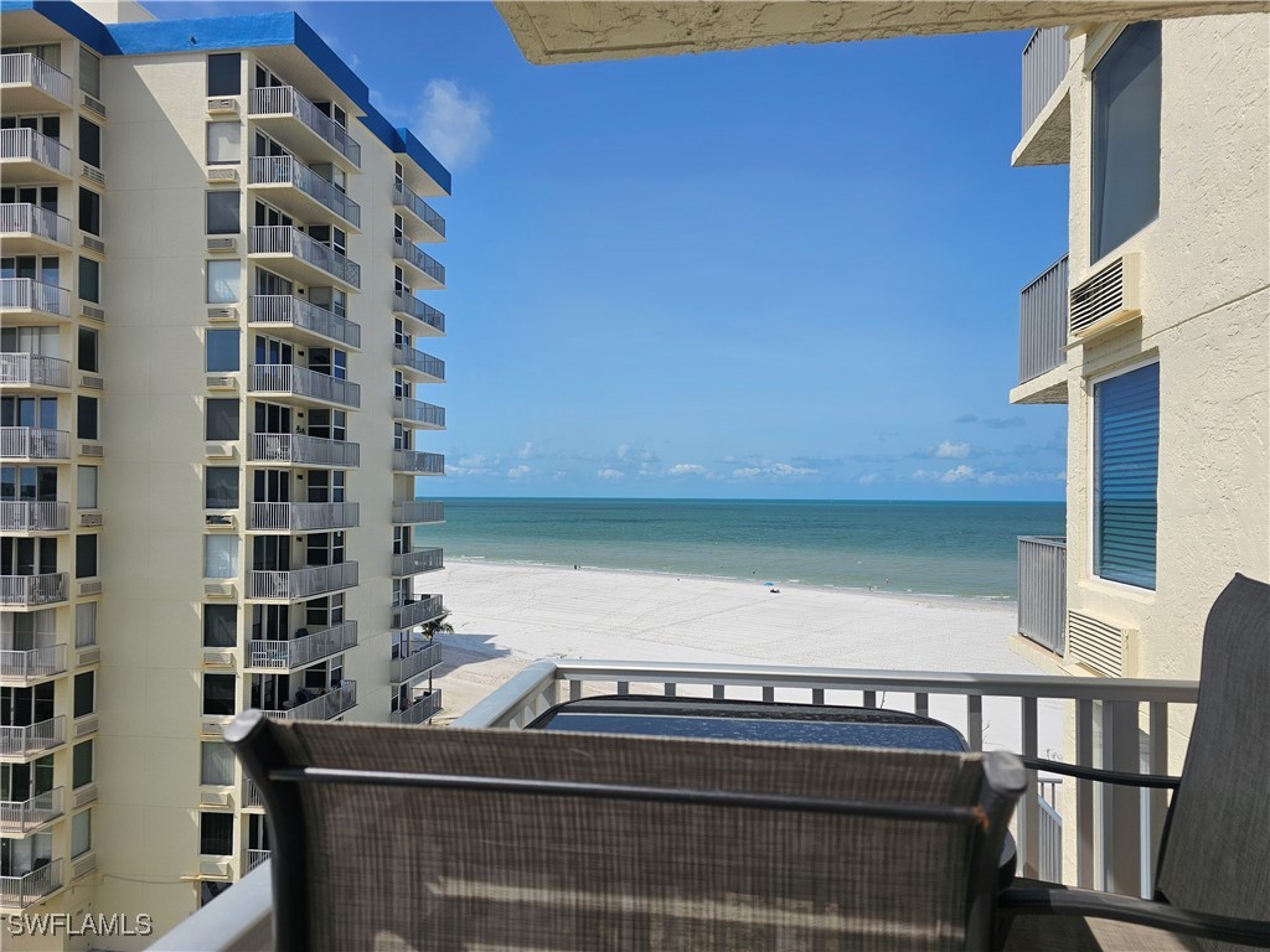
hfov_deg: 73.9
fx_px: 844
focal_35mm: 23
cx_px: 635
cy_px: 476
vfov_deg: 58.9
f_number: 1.7
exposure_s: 1/1538
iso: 10
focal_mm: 6.3
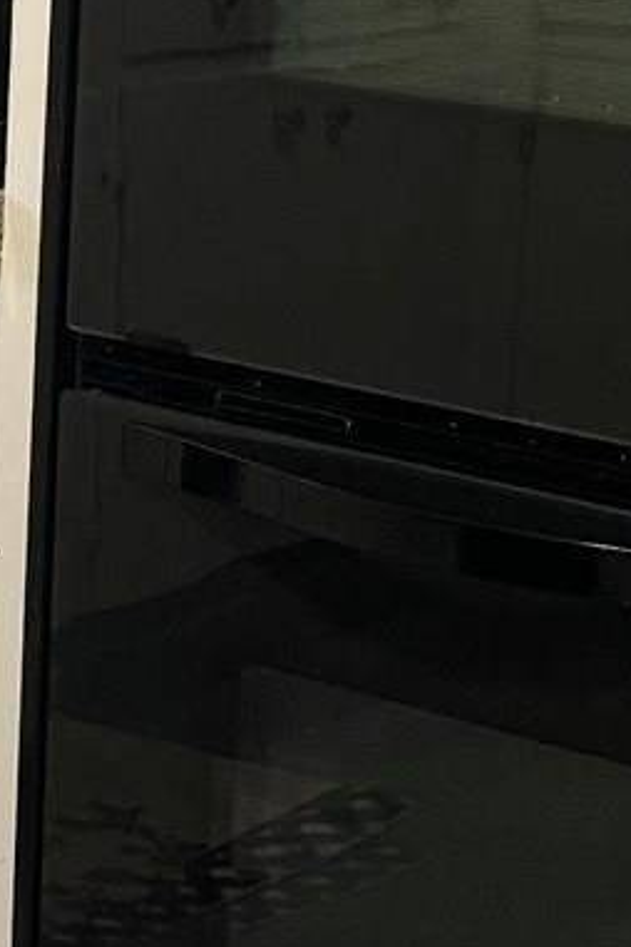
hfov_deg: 8.6
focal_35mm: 151
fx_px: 3970
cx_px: -653
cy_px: 25
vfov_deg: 13.4
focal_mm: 6.76
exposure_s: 1/60
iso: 320
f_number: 1.78
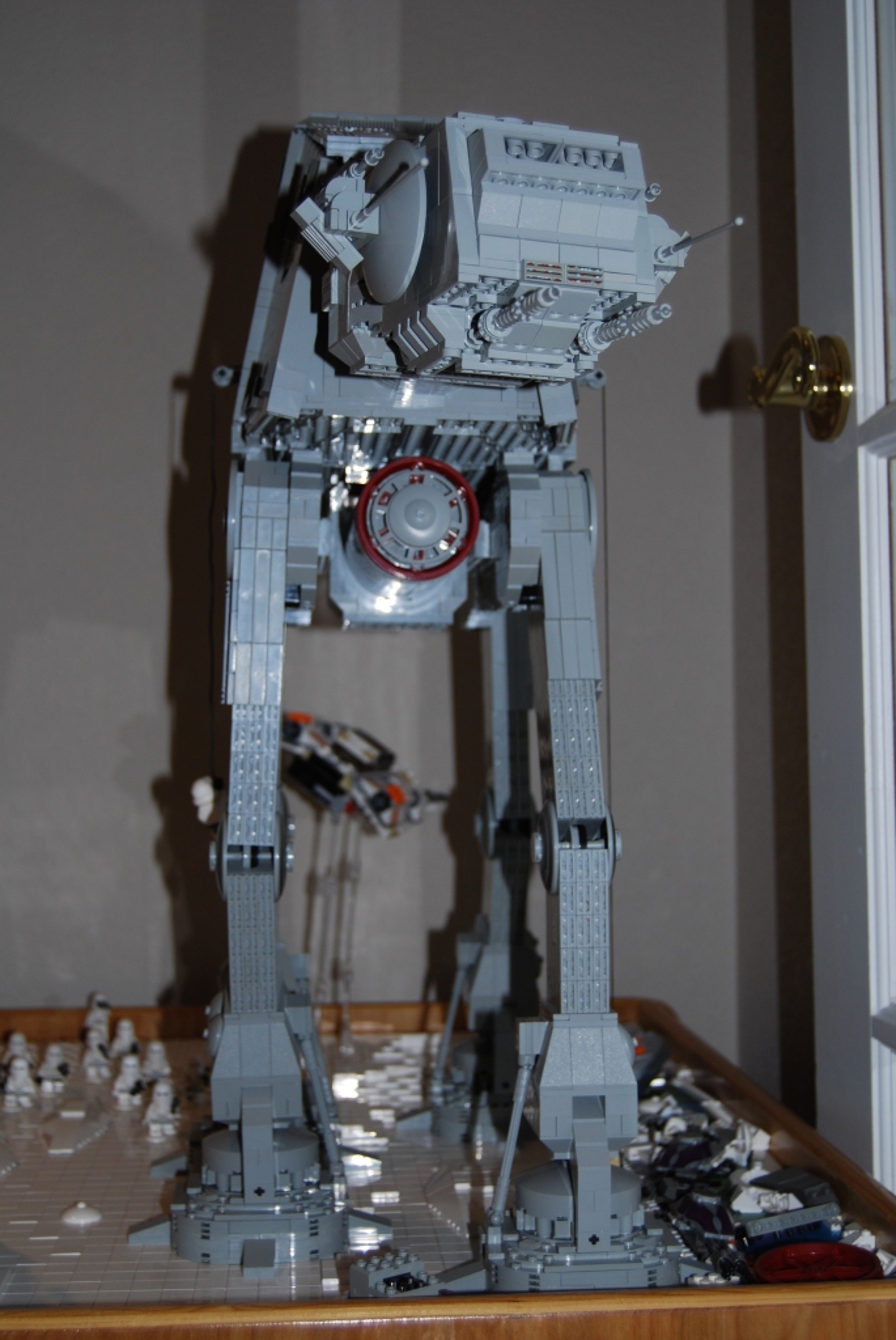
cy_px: 670
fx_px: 1732
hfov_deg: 29.0
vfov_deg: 42.3
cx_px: 448
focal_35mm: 46
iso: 200
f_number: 4.5
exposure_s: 1/60
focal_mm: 31
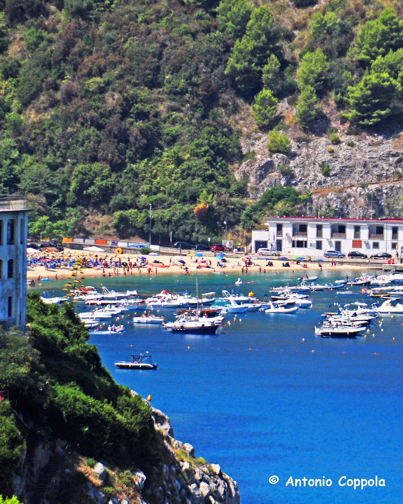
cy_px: 252
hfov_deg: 3.6
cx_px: 272
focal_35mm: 424
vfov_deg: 4.6
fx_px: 6323
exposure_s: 1/1250
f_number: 5.6
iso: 200
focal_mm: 200
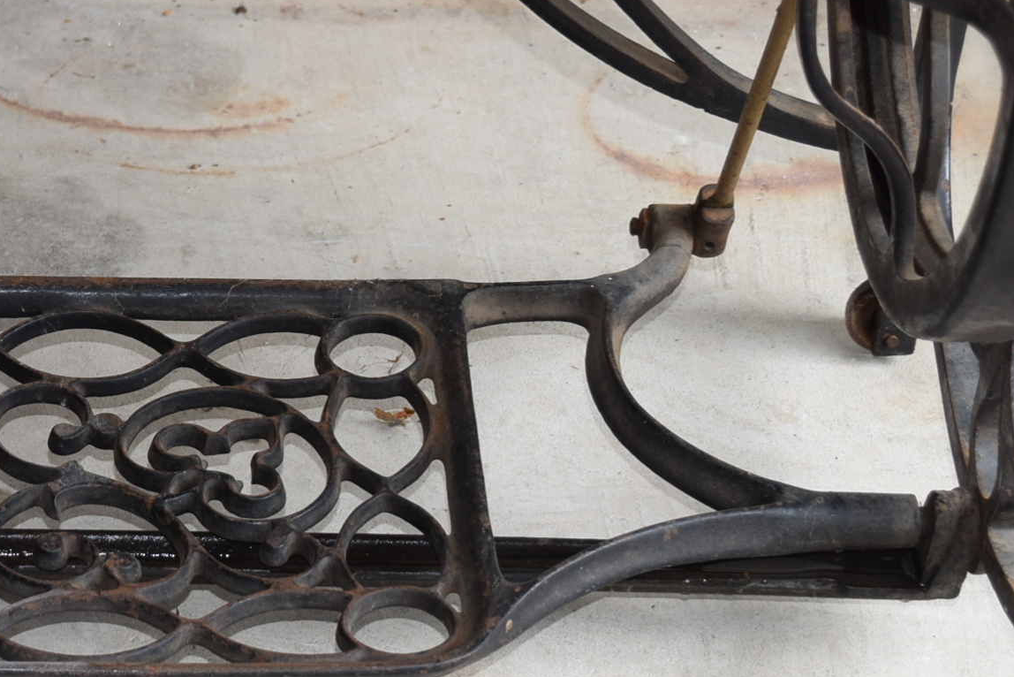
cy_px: 292
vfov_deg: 10.3
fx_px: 3747
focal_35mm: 133
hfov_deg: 15.2
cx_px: 96
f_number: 5.6
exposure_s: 1/125
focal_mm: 34
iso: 200
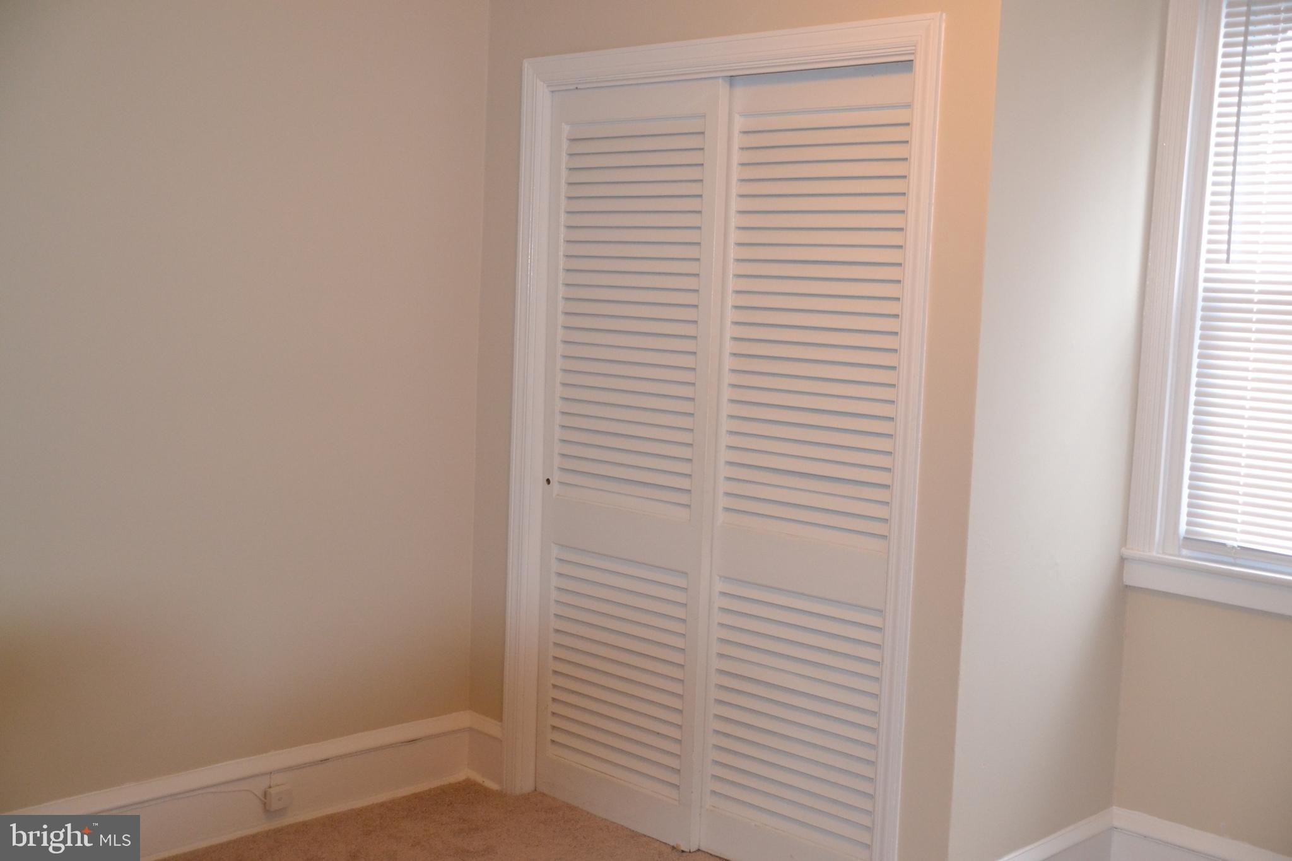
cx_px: 646
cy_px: 430
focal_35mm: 42
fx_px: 1507
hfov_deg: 46.4
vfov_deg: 31.9
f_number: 4
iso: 1800
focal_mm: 28
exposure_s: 1/60
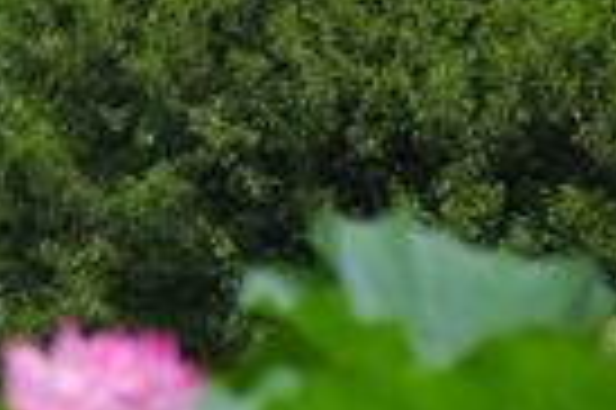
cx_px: -184
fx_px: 13519
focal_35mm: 791
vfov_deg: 1.7
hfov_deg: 2.6
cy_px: 194
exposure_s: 1/320
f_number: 6.3
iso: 100
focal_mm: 180
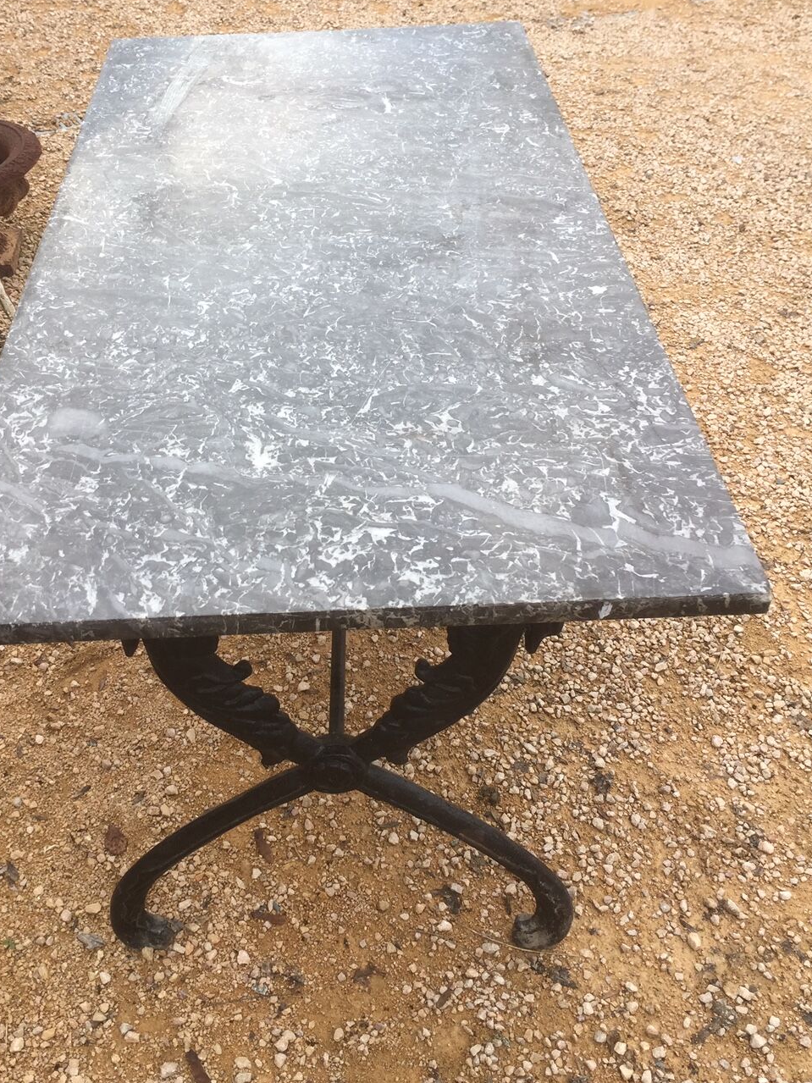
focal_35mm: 37
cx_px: 334
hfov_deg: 38.5
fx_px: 1157
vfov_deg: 50.1
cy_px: 502
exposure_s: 1/113
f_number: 2.2
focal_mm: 4.15
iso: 32
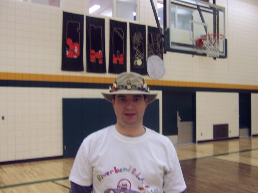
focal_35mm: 36
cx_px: 129
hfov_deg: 51.4
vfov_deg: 39.7
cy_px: 96
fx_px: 268
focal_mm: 5.6
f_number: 2.8
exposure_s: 1/15
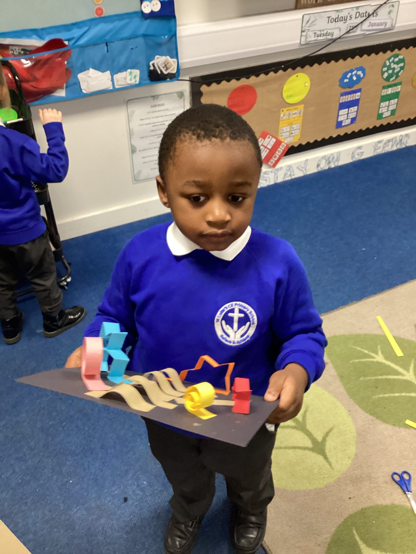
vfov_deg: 58.4
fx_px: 497
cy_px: 277
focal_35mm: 31
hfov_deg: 45.4
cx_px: 208
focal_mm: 3.3
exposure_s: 1/50
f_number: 2.4
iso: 250
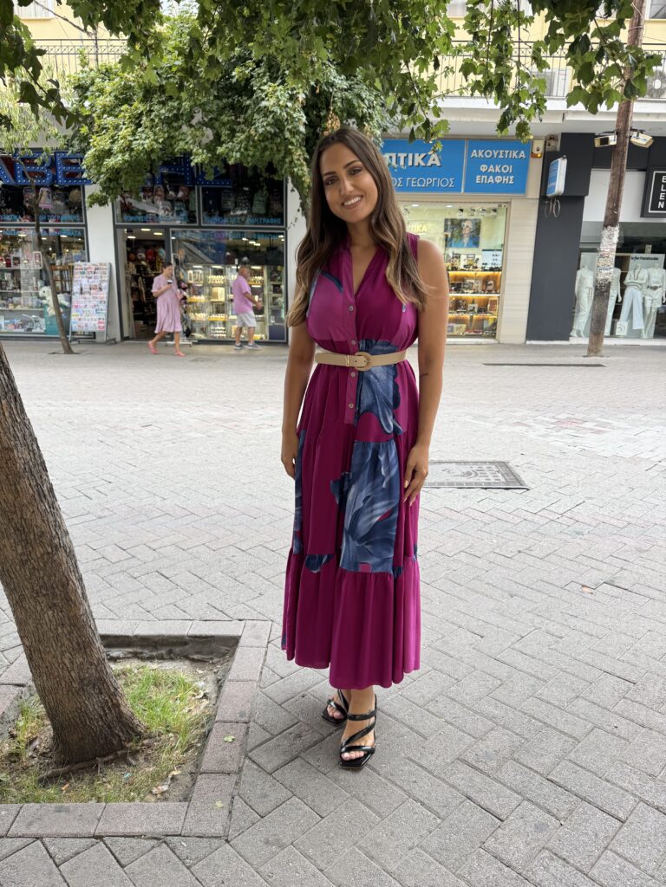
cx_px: 333
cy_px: 444
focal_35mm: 24
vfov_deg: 71.6
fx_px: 616
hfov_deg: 56.8
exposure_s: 1/126
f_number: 1.78
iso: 50
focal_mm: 6.76
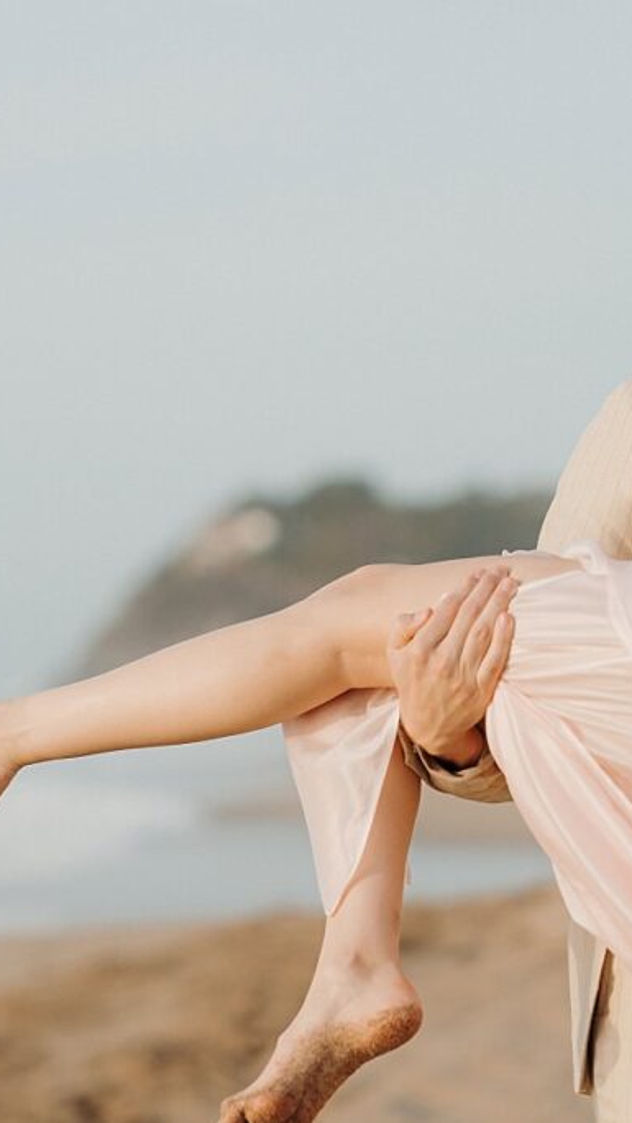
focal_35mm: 168
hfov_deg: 7.2
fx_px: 5003
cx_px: 489
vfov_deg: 12.8
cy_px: 535
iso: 100
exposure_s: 1/4000
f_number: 2
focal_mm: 85
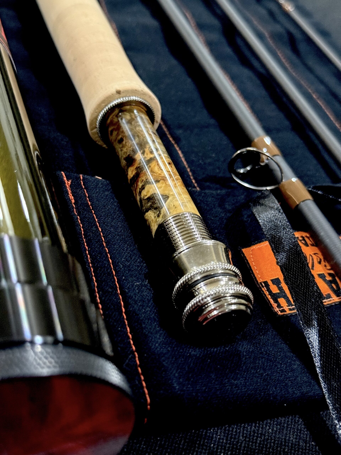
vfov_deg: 39.7
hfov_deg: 30.3
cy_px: 228
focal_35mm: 48
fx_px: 630
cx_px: 170
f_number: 1.78
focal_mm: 6.76
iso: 400
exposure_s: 1/40
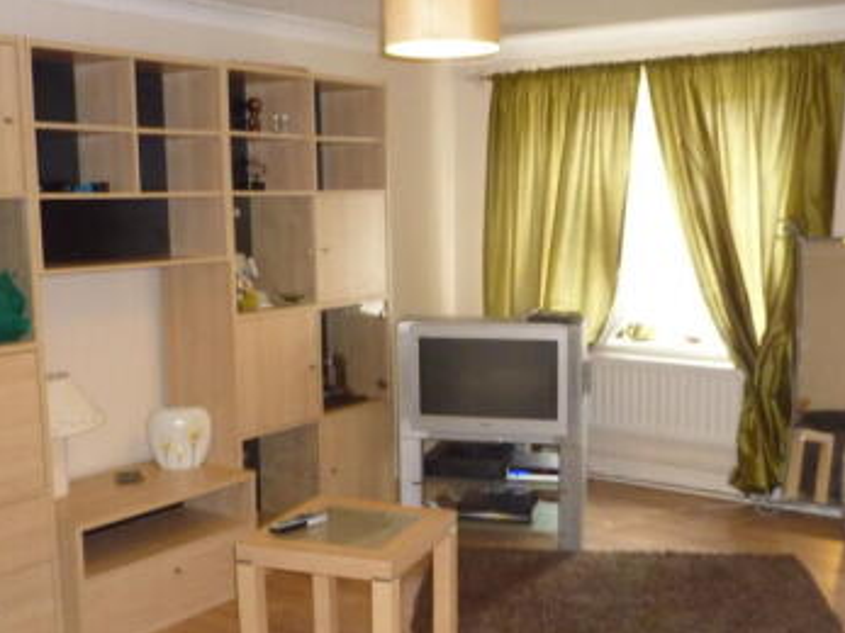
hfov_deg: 44.7
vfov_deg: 34.3
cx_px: 469
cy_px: 332
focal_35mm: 42
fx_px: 1025
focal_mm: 4.1
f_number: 3.3
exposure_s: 1/30
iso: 320
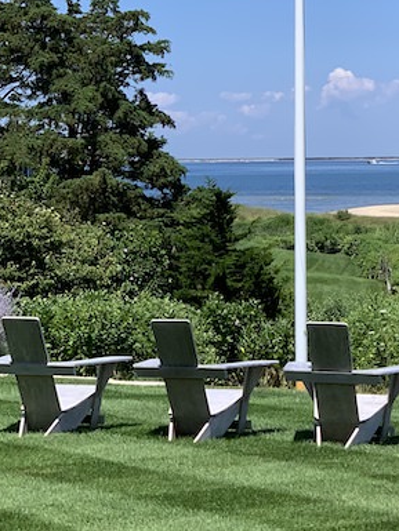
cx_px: 405
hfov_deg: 11.6
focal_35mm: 127
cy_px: 166
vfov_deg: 15.5
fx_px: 1951
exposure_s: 1/1089
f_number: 2.4
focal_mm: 6
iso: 16
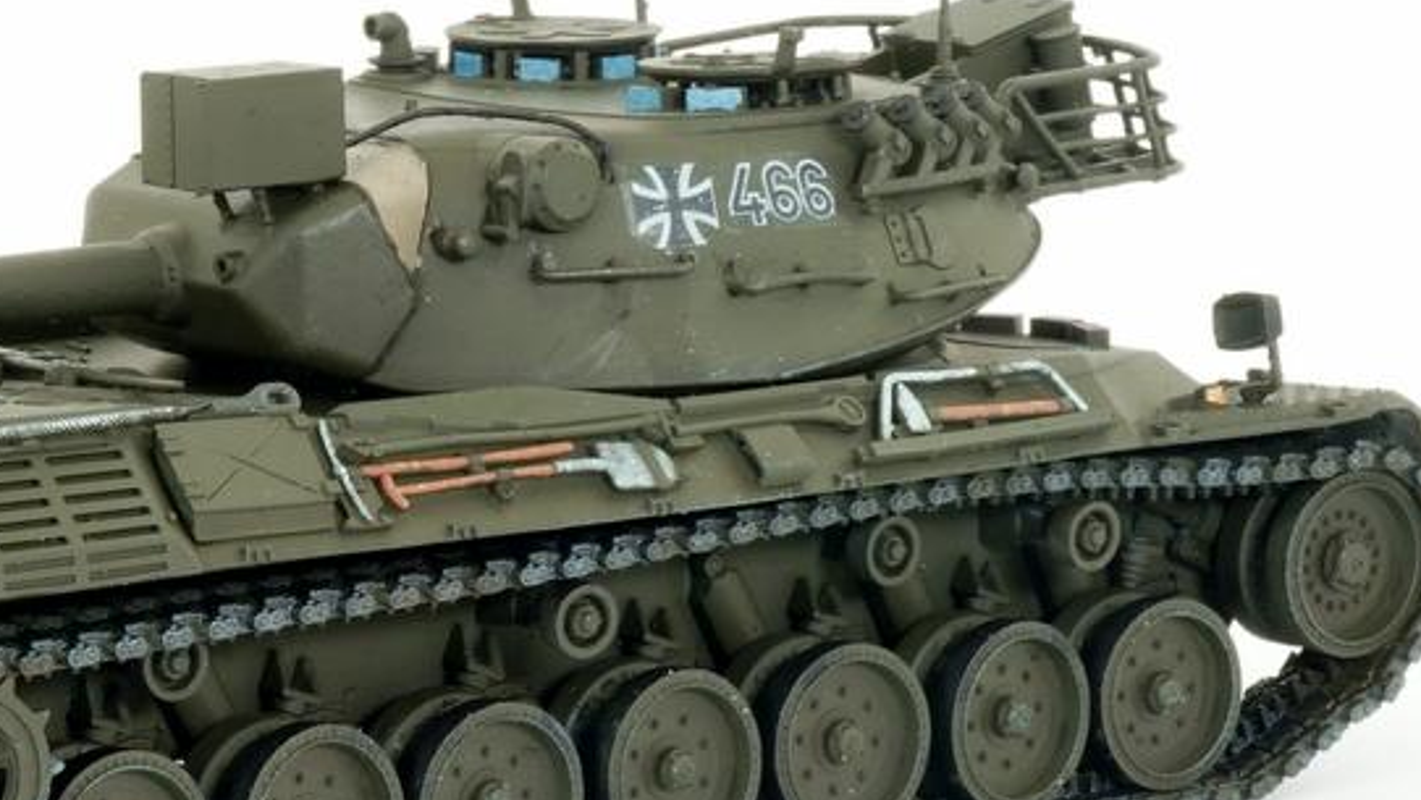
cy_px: 451
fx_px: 3731
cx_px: 275
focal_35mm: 99
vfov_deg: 12.2
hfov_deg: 21.3
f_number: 32
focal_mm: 50
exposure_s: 1/6
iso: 500
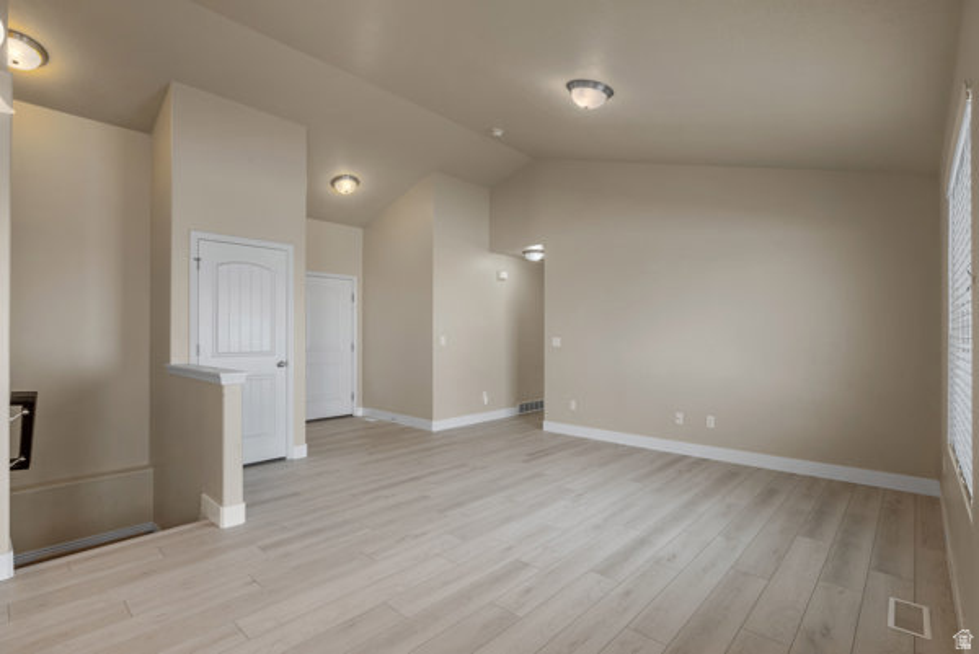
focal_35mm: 16
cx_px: 490
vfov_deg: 72.2
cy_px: 327
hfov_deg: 94.9
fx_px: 449
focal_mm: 16.5
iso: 500
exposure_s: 1/4
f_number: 8
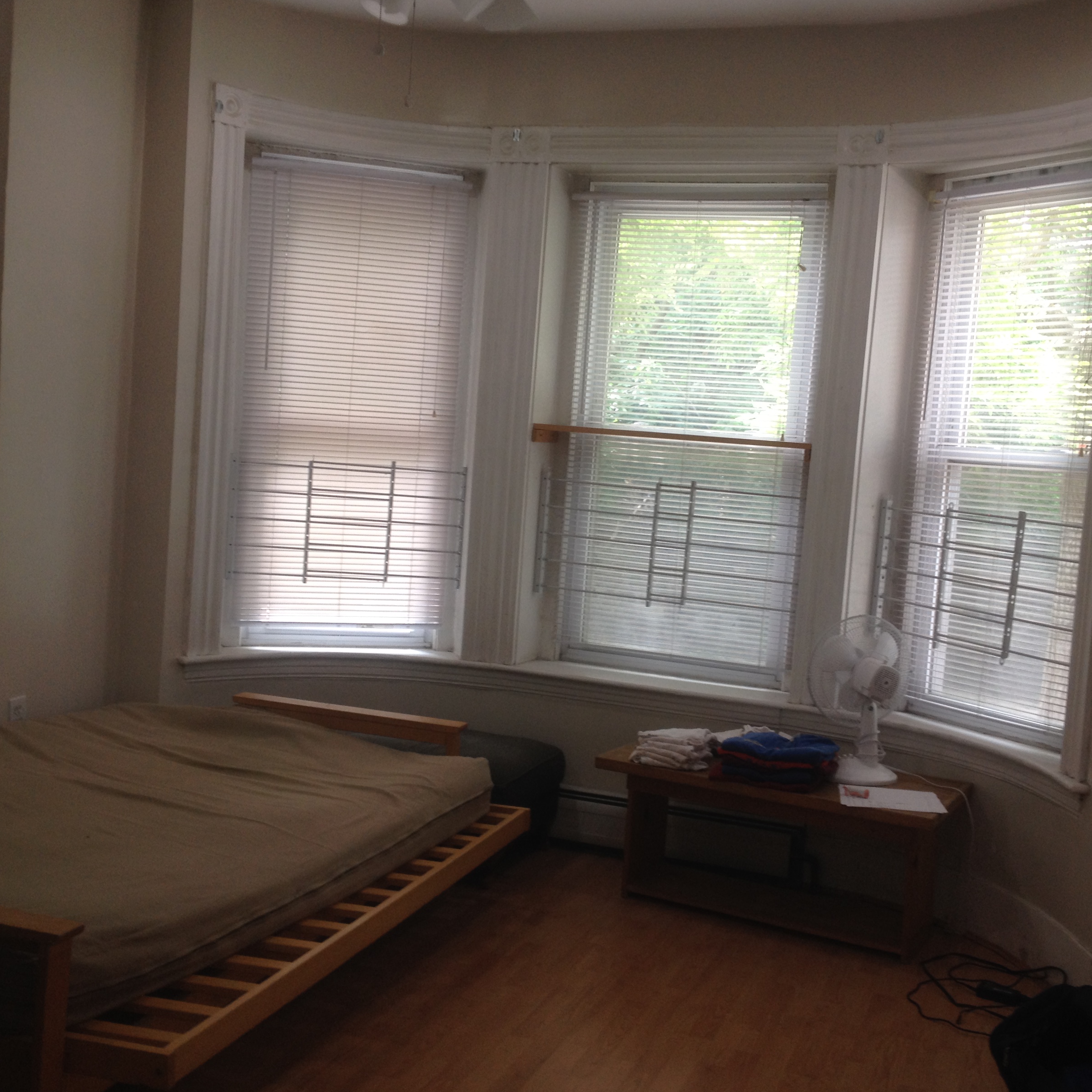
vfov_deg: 40.0
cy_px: 540
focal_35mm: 42
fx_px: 1499
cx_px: 608
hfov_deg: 40.0
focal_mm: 4.28
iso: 50
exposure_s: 1/24
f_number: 2.4
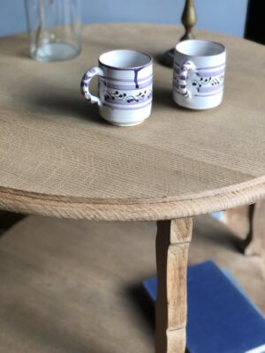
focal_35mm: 52
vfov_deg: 36.8
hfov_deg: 28.0
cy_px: 176
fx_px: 531
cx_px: 132
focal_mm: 6
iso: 50
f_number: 2.4
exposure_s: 1/60
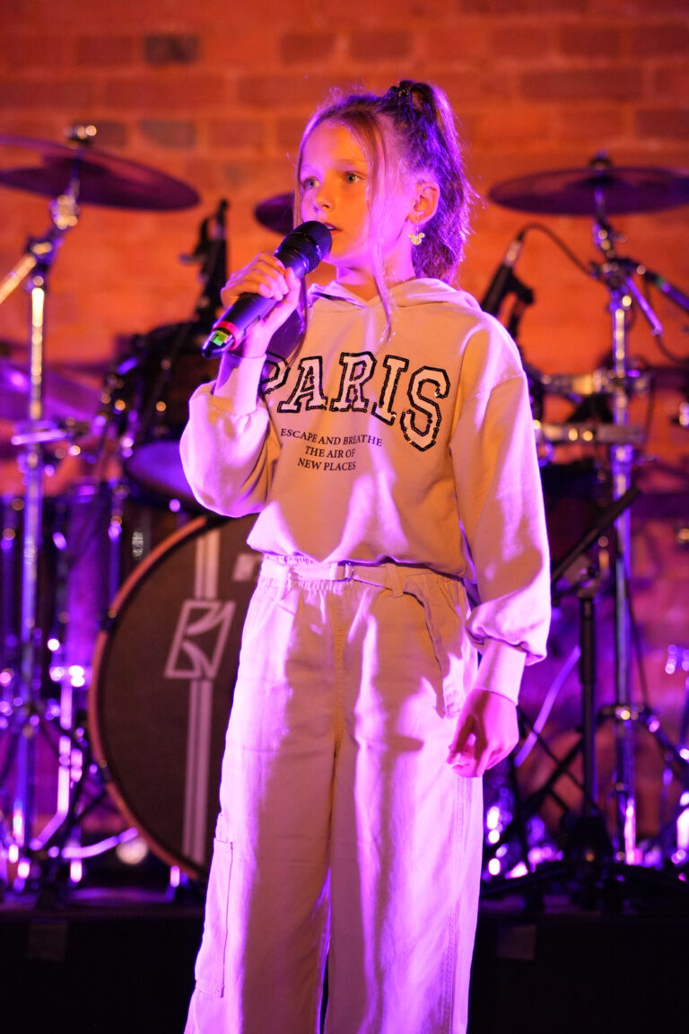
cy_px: 517
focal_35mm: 128
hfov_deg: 10.8
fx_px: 3660
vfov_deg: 16.1
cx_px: 344
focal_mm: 85
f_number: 1.8
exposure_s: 1/250
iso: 2500
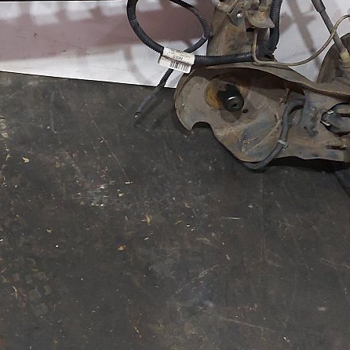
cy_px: -21
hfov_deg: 23.6
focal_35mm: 66
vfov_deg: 24.6
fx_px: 755
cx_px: -81
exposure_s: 1/50
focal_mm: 5.23
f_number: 1.8
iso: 200
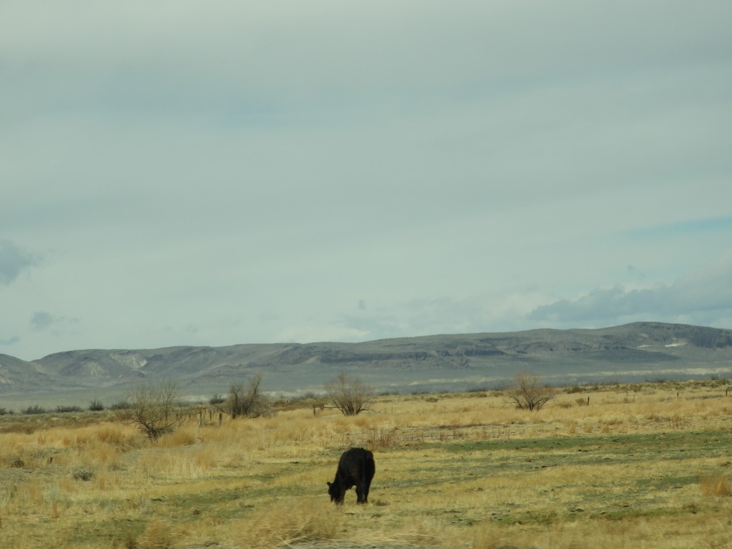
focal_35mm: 180
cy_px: 274
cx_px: 366
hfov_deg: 11.0
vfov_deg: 8.2
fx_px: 3806
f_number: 5.3
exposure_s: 1/1000
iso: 100
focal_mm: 32.2
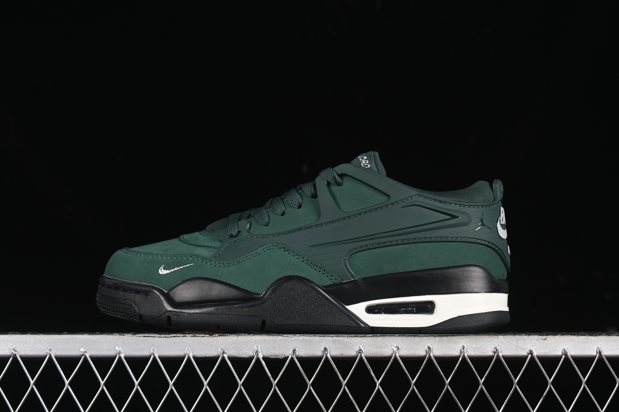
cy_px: 206
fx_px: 1289
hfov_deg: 27.0
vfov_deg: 18.2
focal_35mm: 75
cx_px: 310
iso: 160
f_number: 7.1
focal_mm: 50
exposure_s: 1/80
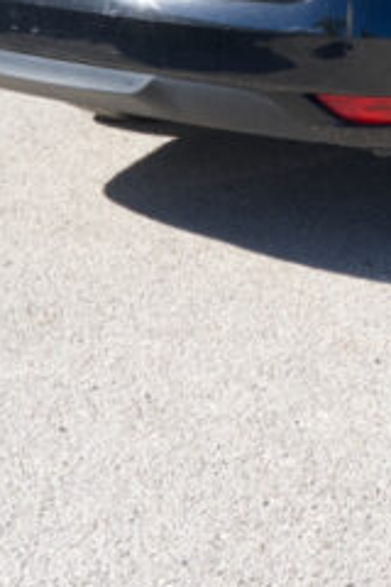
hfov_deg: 8.3
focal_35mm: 162
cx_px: 621
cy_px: -192
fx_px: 2639
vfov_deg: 12.3
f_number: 9
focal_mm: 25.6
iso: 160
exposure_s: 1/160
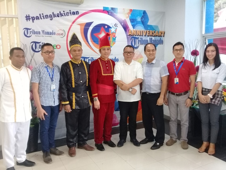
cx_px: 113
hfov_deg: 58.4
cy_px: 85
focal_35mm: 31
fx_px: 202
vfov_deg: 45.4
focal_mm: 3.3
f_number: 2.2
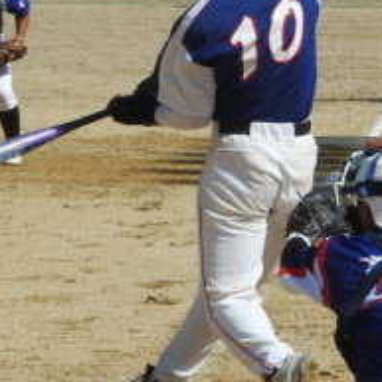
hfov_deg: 4.7
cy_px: 257
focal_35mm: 371
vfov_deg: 4.7
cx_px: 67
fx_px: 4632
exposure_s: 1/1000
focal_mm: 24.2
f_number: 5
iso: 100
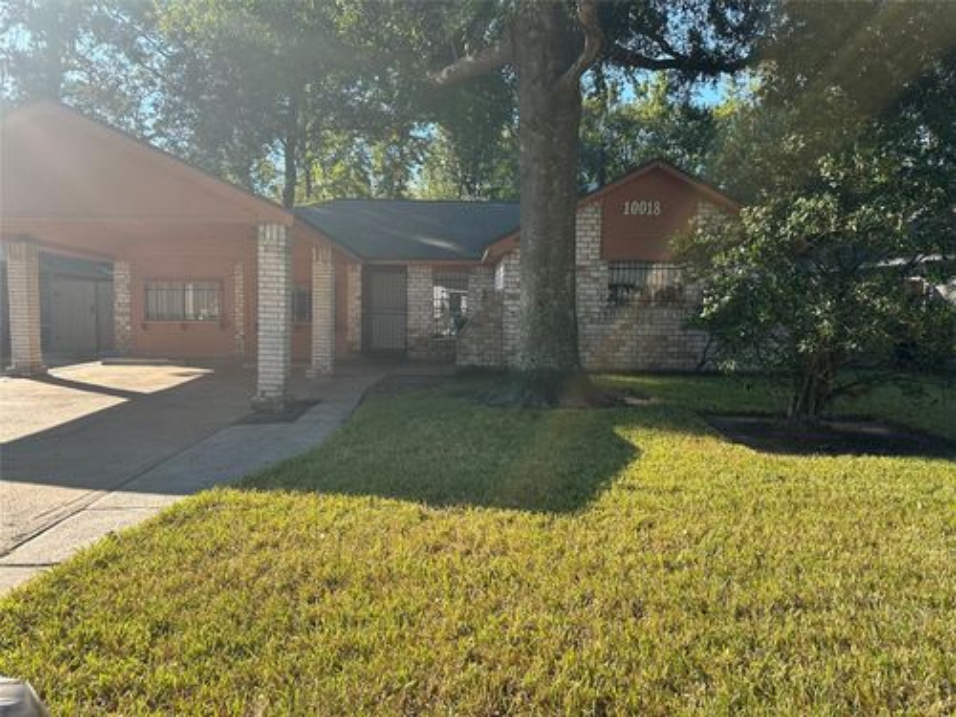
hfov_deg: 71.6
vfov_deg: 56.8
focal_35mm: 24
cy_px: 358
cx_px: 478
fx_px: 663
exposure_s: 1/1433
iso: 80
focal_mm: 6.86
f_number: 1.78
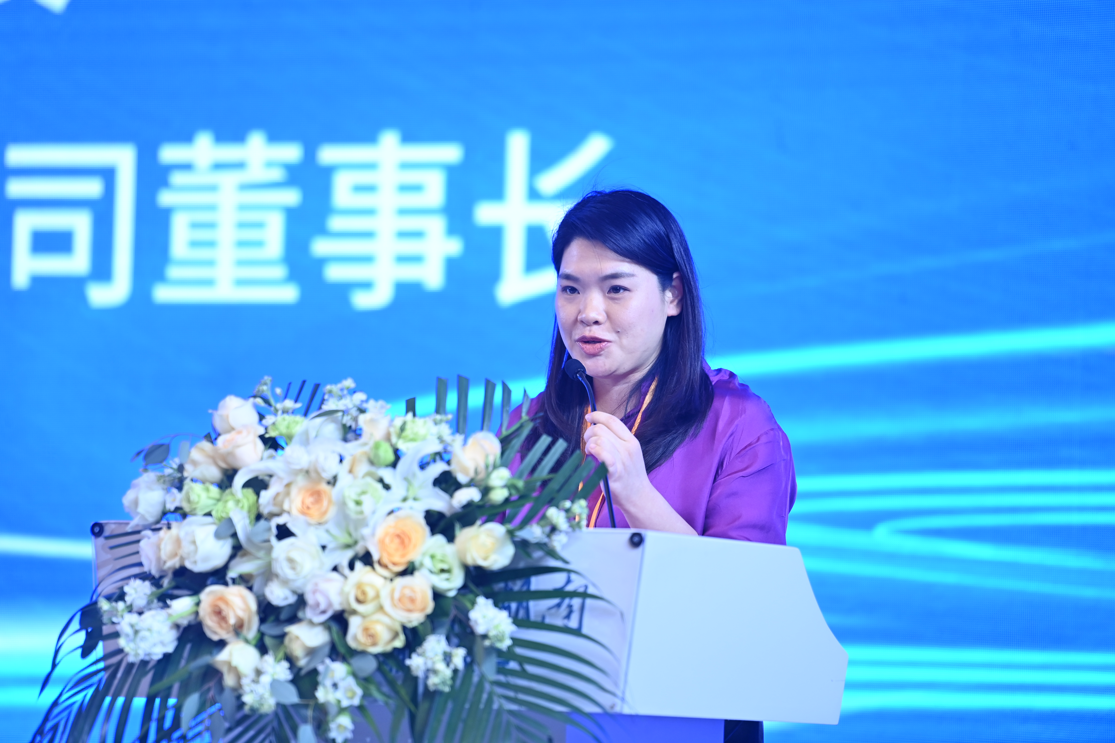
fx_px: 6194
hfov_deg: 10.3
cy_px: 372
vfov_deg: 6.9
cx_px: 558
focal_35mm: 200
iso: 640
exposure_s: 1/125
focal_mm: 200
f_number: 2.8
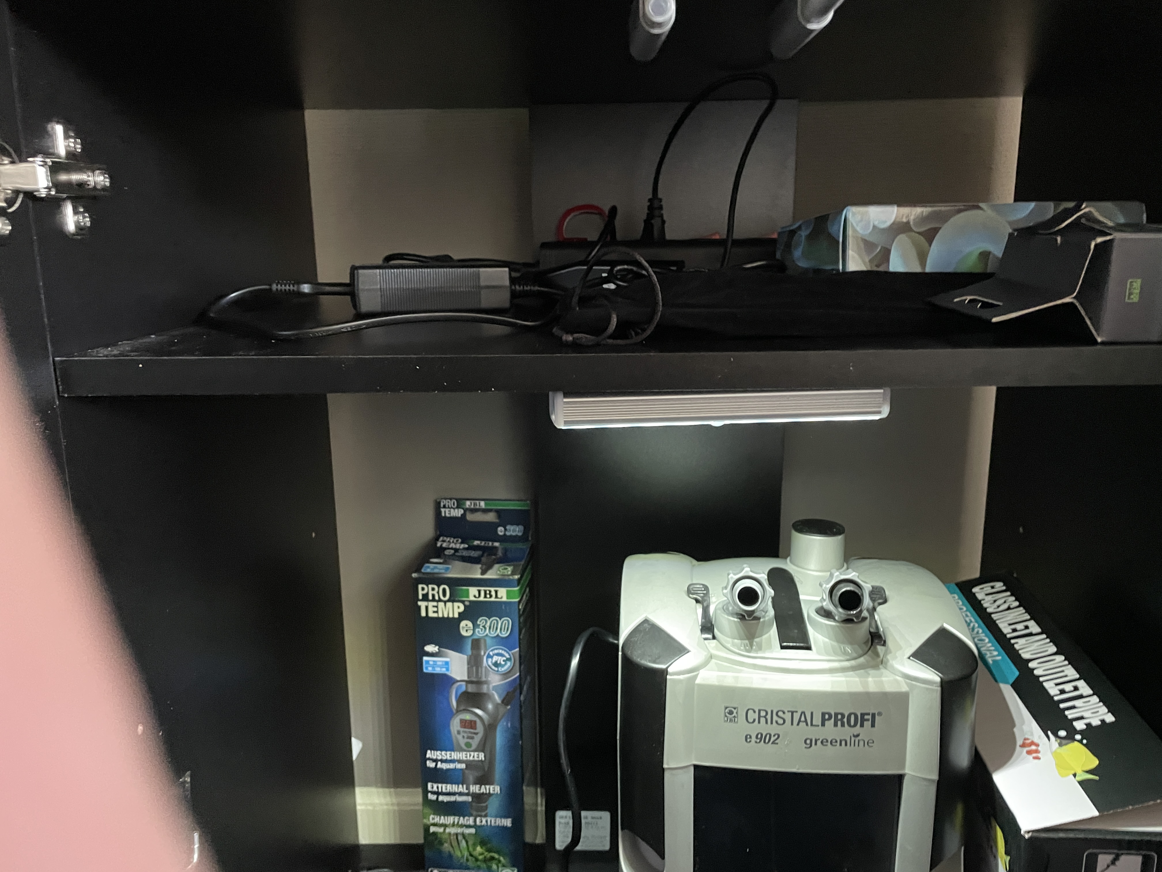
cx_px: 581
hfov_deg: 67.3
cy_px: 436
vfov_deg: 53.1
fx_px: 873
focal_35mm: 26
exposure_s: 1/30
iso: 800
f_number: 1.6
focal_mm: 4.2
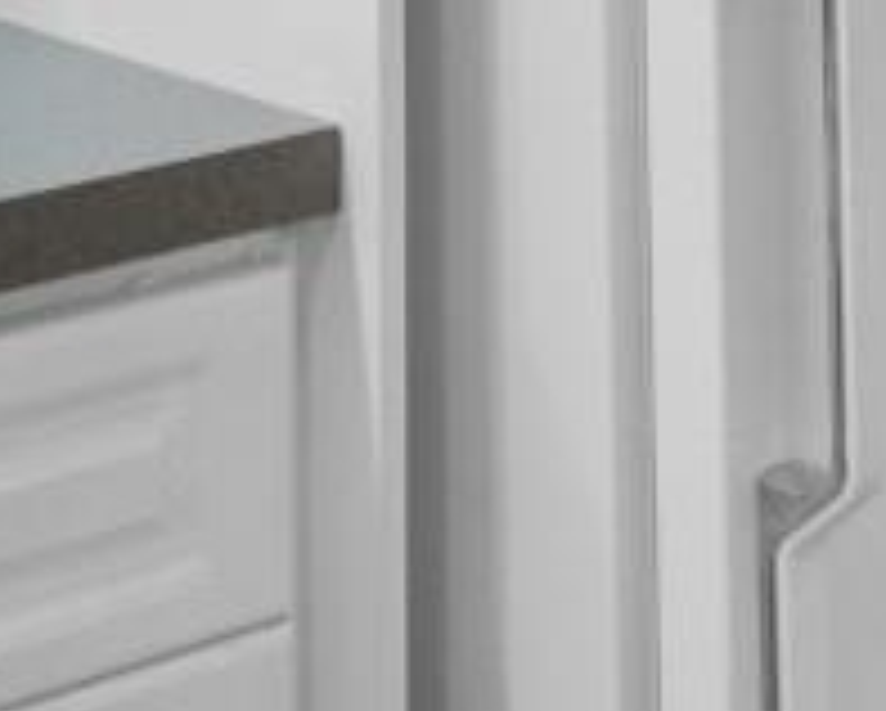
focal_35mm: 131
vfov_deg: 10.3
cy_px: -963
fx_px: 3439
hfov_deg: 13.6
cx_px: -558
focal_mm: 11.5
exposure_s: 1/3
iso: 100
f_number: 4.8
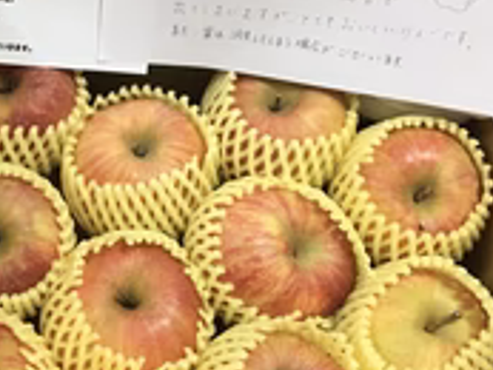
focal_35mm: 67
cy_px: 179
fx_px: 955
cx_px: 117
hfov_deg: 28.5
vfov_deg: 22.0
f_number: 2.2
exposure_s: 1/30
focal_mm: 4.15
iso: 200
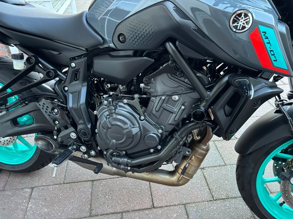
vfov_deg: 53.1
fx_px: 220
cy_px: 110
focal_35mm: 26
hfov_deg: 67.3
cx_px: 146
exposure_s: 1/51
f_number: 1.6
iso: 500
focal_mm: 5.96
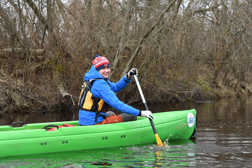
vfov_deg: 13.0
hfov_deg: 19.5
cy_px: 84
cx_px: 126
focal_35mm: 105
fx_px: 735
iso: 560
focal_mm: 70
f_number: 5.6
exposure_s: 1/1000
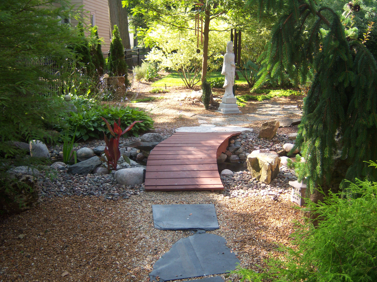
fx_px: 403
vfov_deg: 38.7
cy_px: 141
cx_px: 183
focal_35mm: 37
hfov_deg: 50.1
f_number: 2.8
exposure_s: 1/160
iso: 80
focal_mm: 7.5
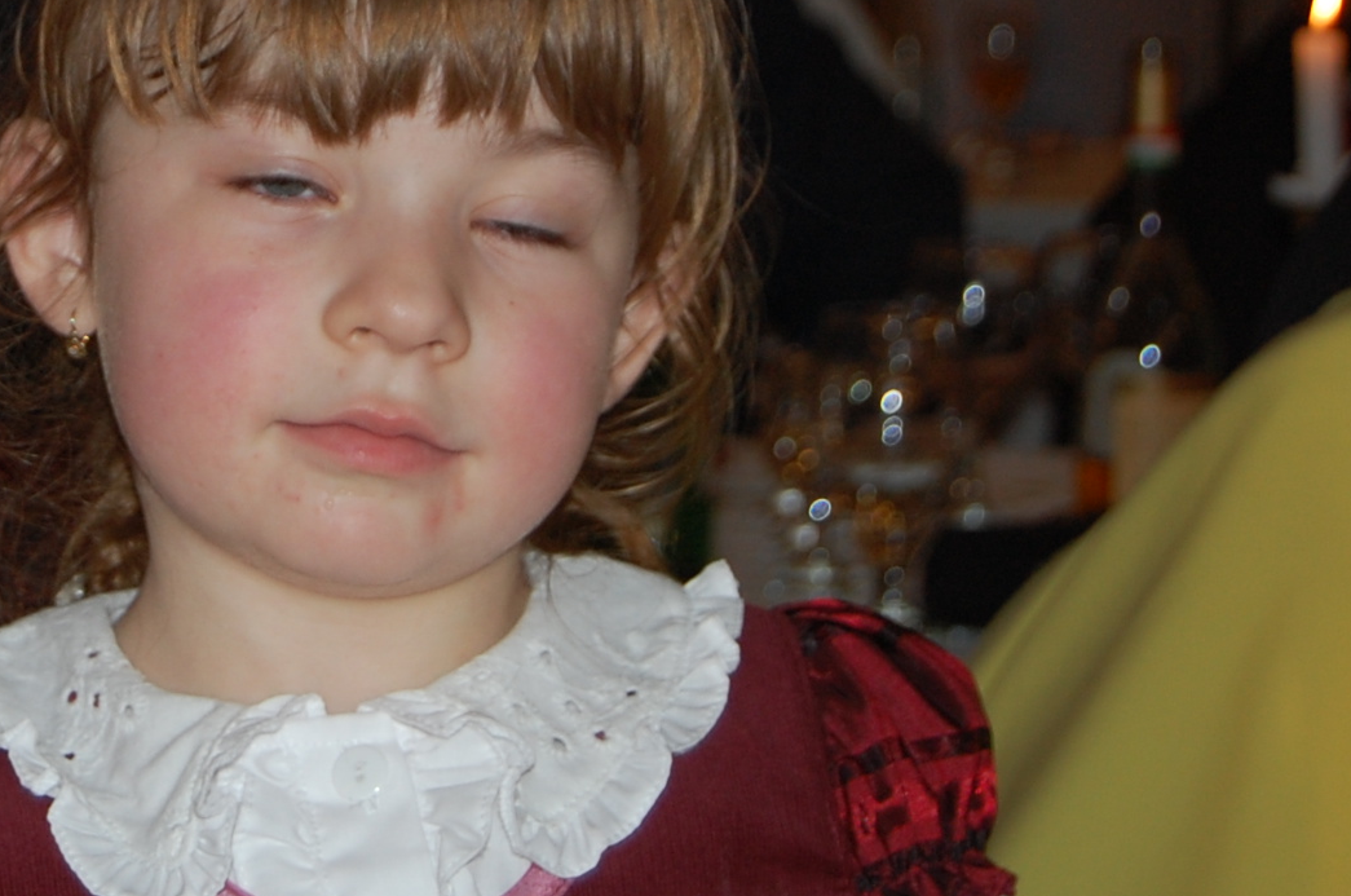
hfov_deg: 13.6
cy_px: 21
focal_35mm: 149
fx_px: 5582
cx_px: 57
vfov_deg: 9.1
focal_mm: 46
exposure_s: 1/60
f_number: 5.3
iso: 400
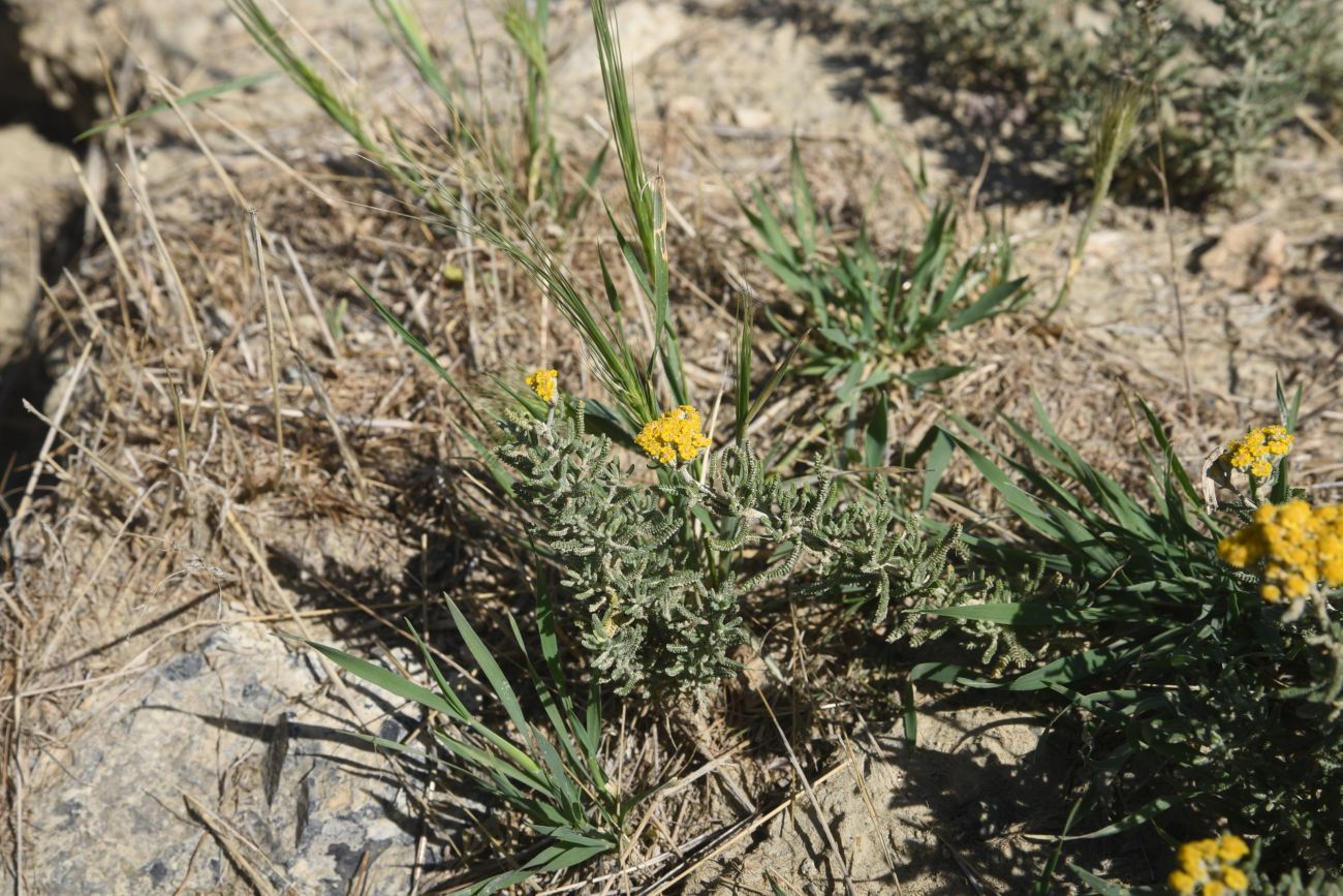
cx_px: 672
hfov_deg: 28.1
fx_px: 2686
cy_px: 448
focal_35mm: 72
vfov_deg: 18.9
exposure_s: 1/160
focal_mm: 72
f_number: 14
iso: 125
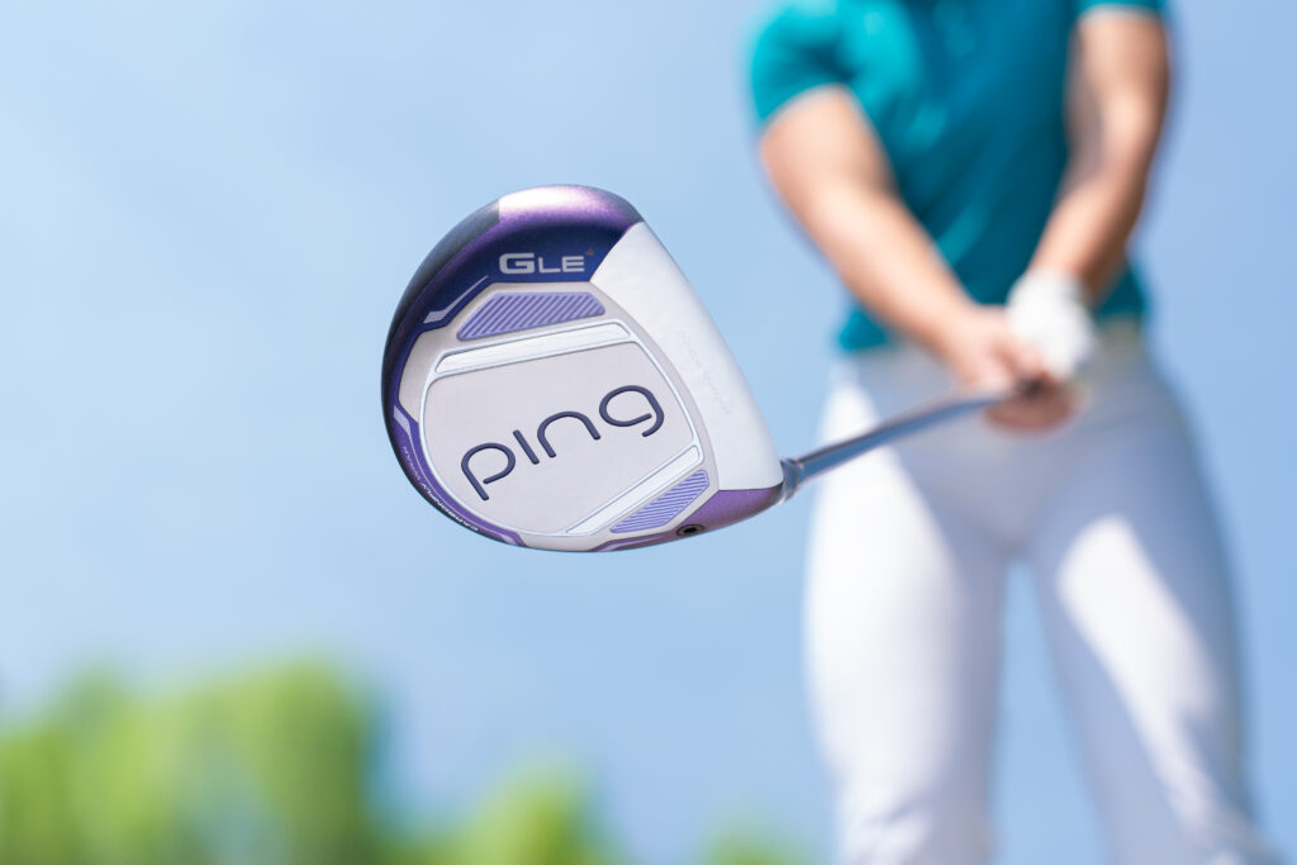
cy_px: 432
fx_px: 1729
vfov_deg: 28.1
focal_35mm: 48
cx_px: 648
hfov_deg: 41.1
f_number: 4.5
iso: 100
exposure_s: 1/320
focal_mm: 48
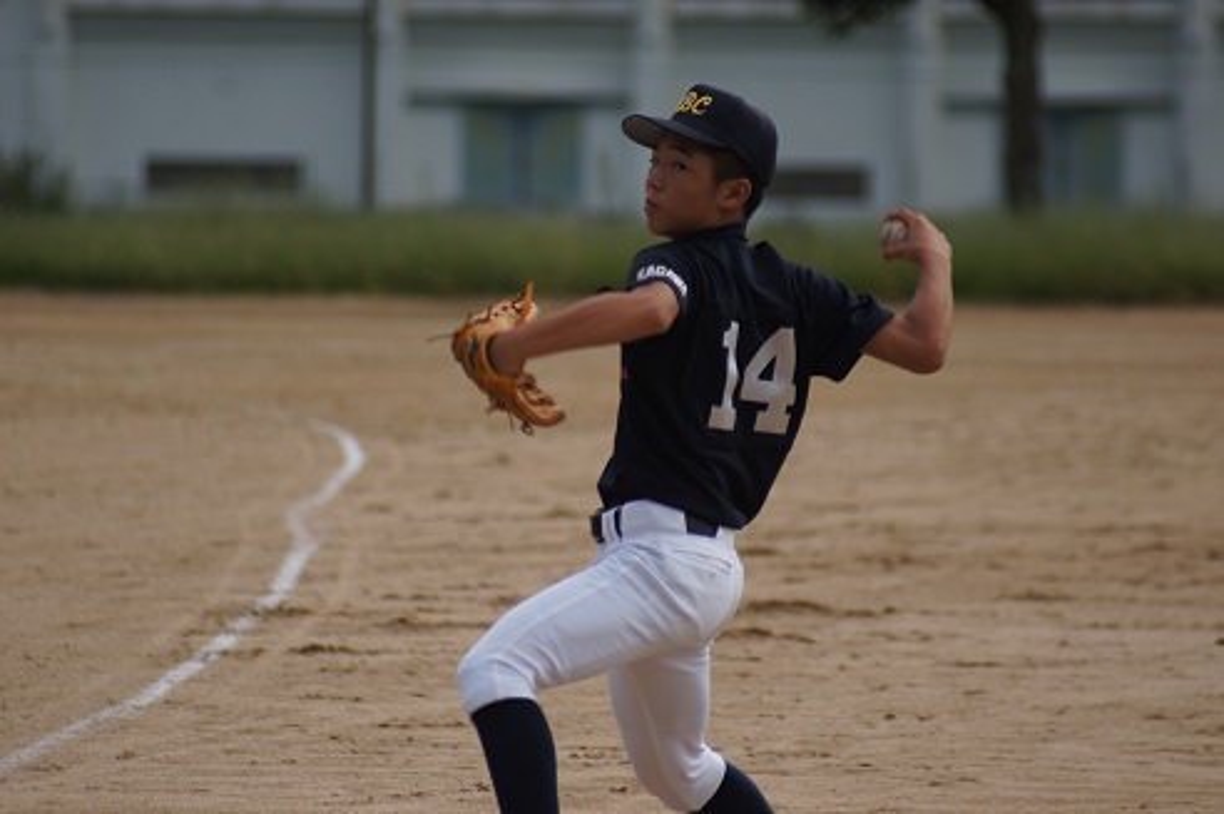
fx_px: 15284
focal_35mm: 450
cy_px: 407
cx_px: 612
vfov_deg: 3.0
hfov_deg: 4.6
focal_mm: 300
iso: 100
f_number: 5.6
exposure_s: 1/500
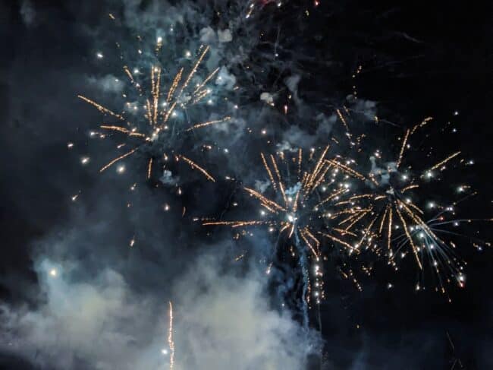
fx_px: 384
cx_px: 246
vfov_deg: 51.3
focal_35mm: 27
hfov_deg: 65.3
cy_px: 185
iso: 389
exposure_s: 1/49.9
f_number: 1.73
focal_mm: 4.38
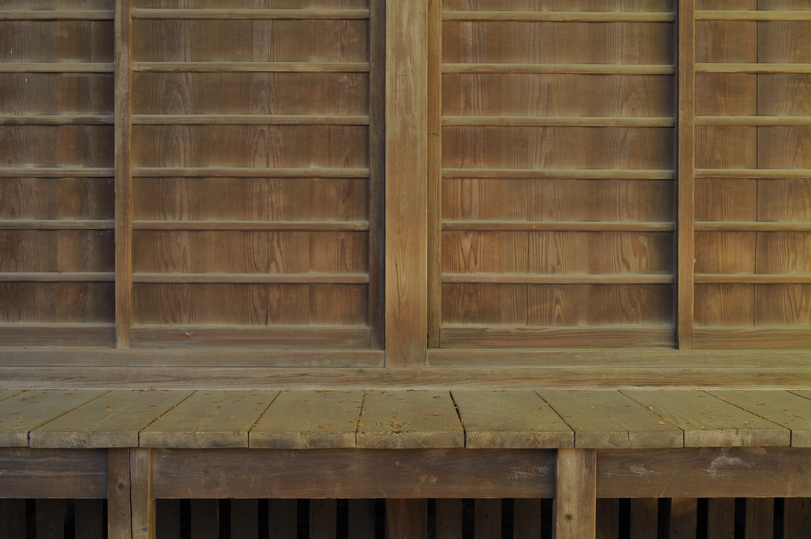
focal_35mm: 52
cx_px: 406
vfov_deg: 25.7
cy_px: 270
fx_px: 1181
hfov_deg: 37.9
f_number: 8
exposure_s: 1/4
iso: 200
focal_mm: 35
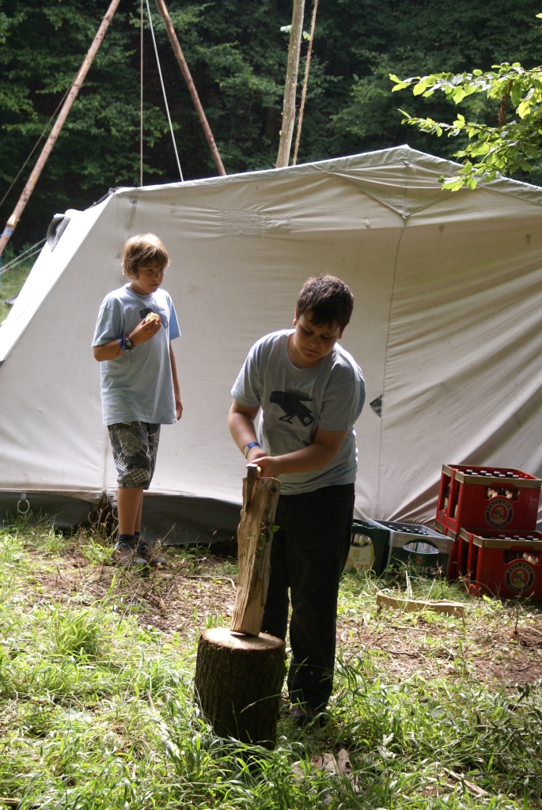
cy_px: 405
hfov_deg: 16.6
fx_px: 1859
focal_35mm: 82
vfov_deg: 24.6
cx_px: 271
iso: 320
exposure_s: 1/200
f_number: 5.6
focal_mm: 55
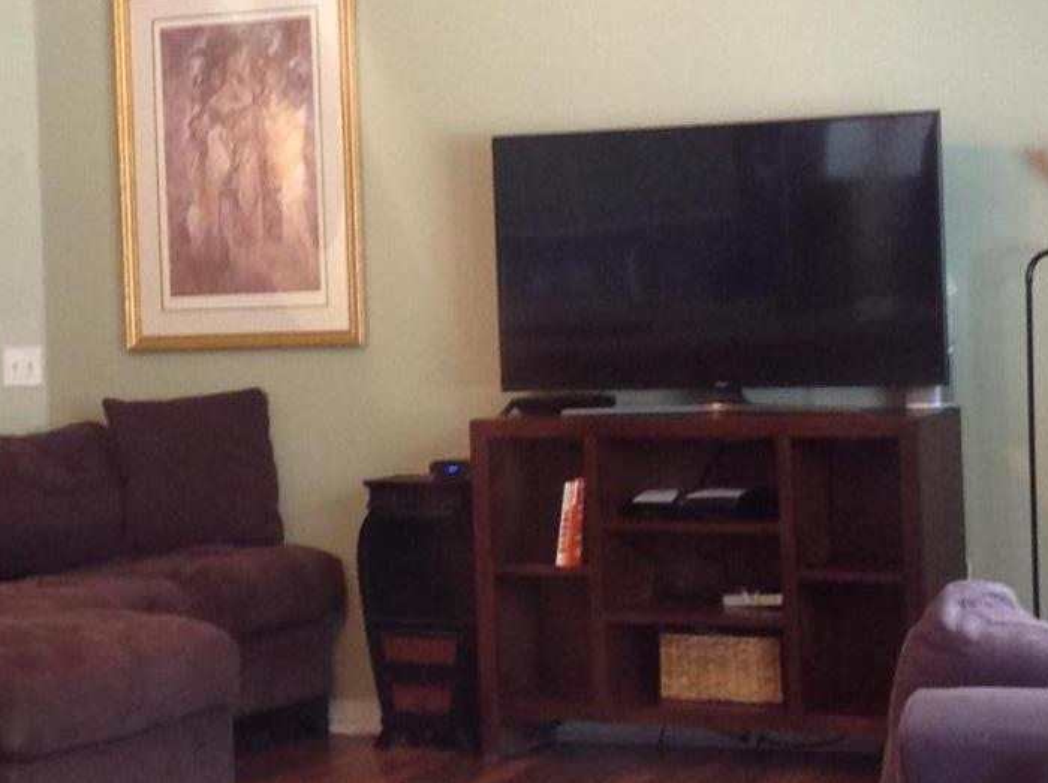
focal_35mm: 100
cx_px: 359
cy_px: 324
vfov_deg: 14.7
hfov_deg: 19.6
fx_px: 3023
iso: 125
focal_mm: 4.28
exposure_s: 1/15
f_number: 2.4
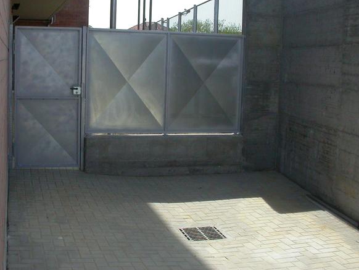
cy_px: 99
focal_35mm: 49
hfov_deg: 38.8
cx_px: 152
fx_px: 508
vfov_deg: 29.6
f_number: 7.5
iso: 200
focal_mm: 7.85
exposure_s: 1/790
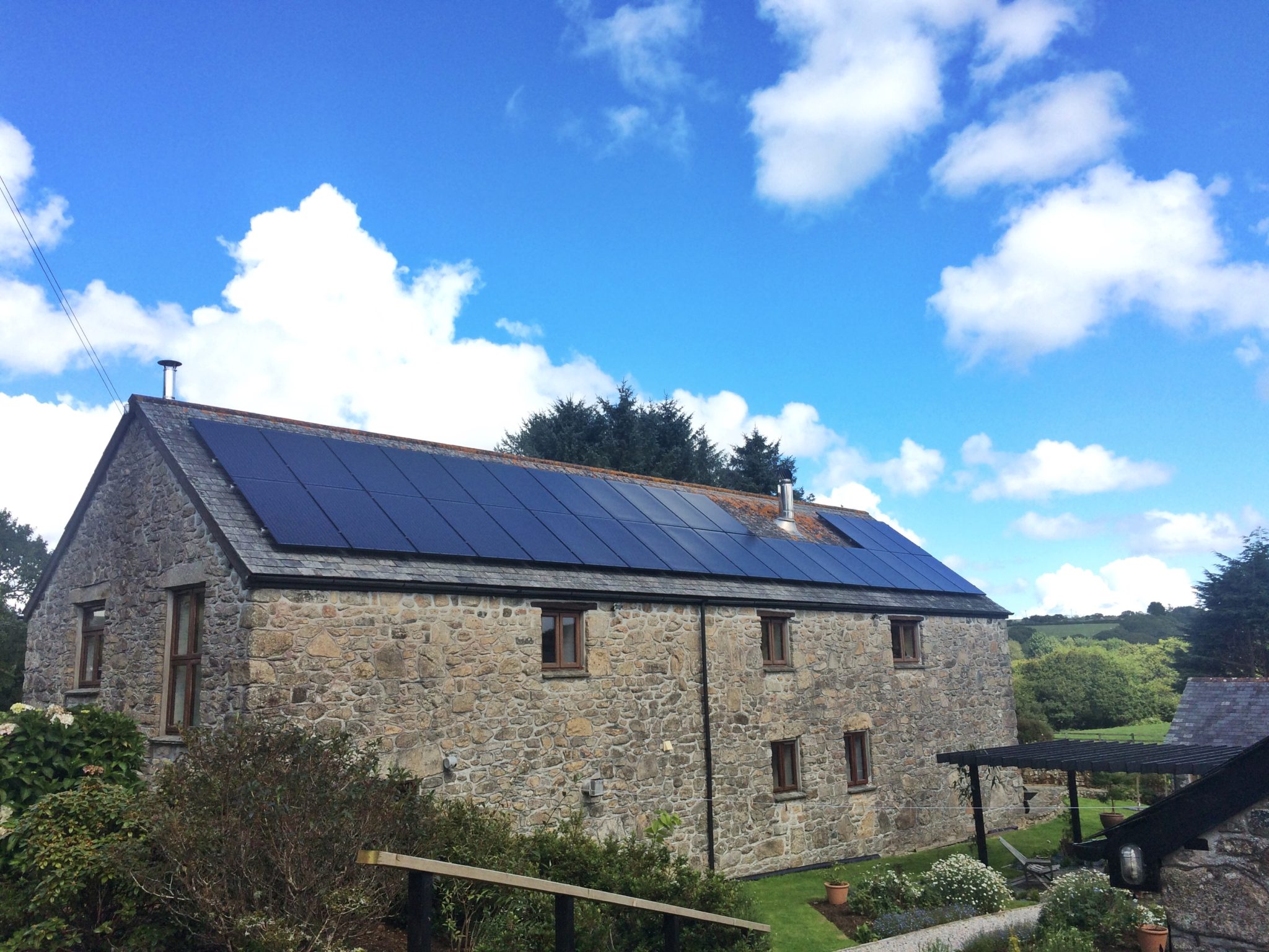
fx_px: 1063
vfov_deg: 48.2
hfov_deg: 61.7
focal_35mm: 29
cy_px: 476
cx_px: 634
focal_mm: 4.15
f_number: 2.2
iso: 32
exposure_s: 1/1282
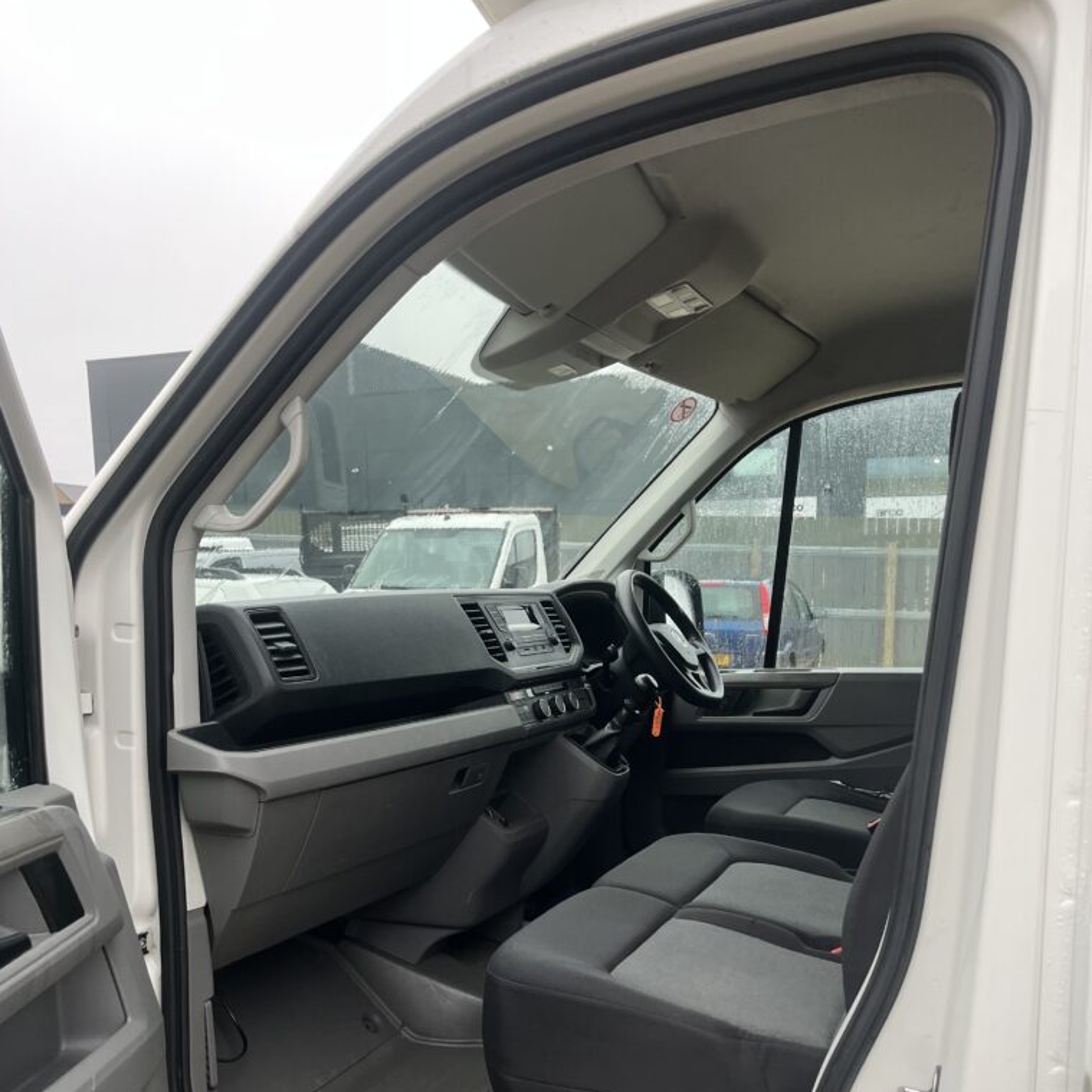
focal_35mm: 31
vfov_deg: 51.6
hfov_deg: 52.5
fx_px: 1106
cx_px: 541
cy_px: 728
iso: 125
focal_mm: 5.1
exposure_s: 1/121
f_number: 1.6
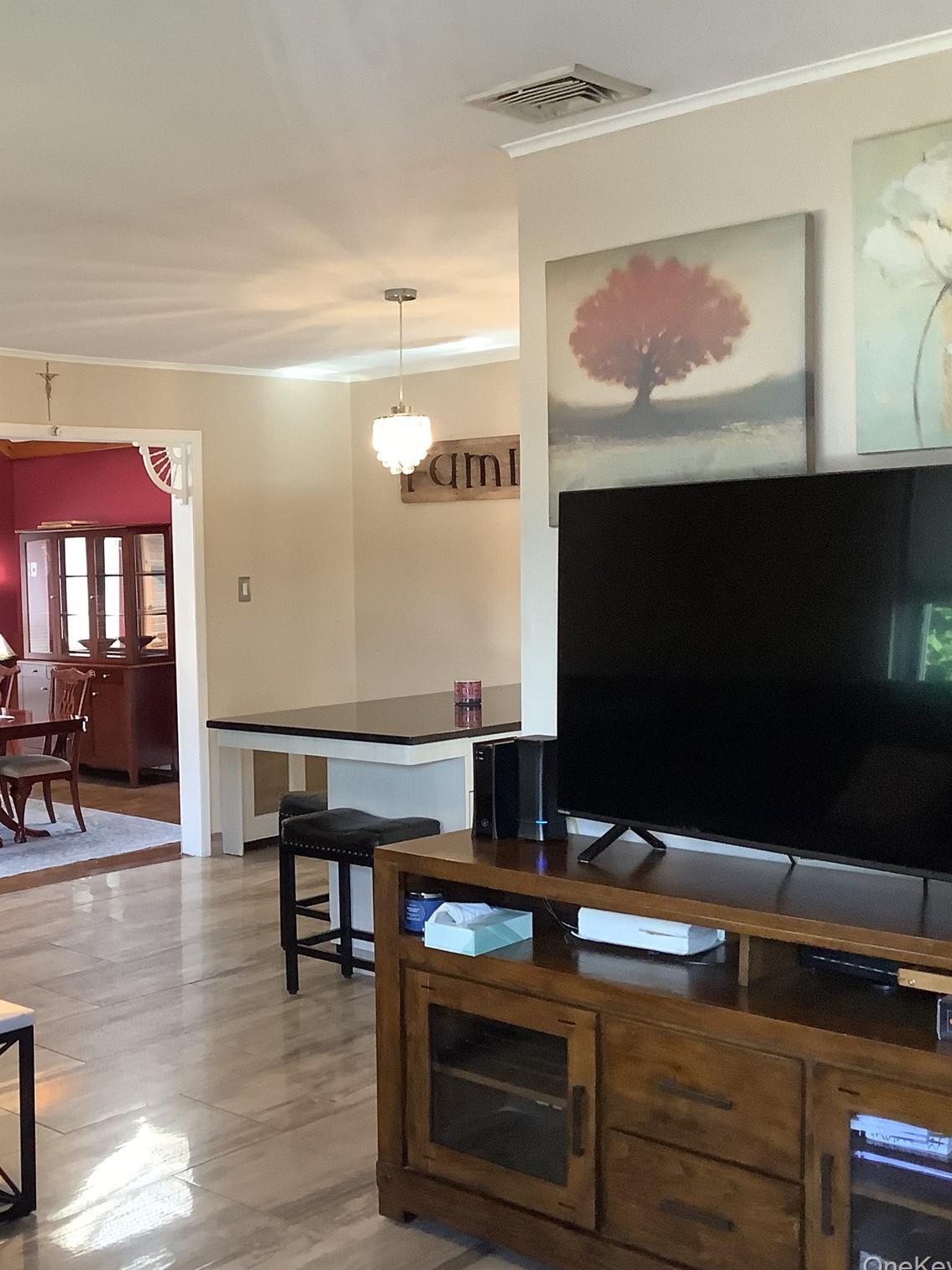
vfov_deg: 44.8
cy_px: 642
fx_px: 1540
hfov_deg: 33.2
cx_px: 174
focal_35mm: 42
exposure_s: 1/50
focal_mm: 3.3
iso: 200
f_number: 2.4
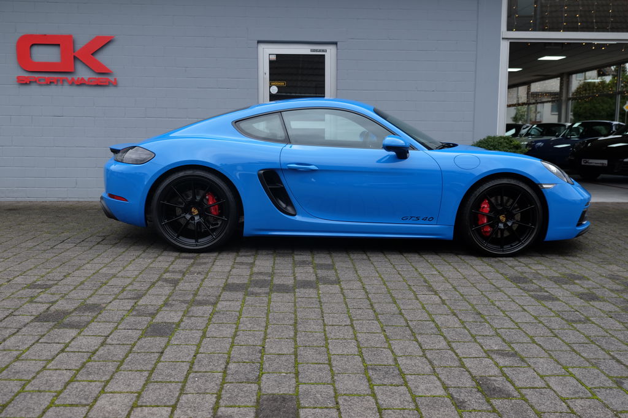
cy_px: 209
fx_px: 575
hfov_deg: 57.2
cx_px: 314
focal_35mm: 33
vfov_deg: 39.9
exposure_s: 1/140
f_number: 3.6
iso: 200
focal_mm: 22.3
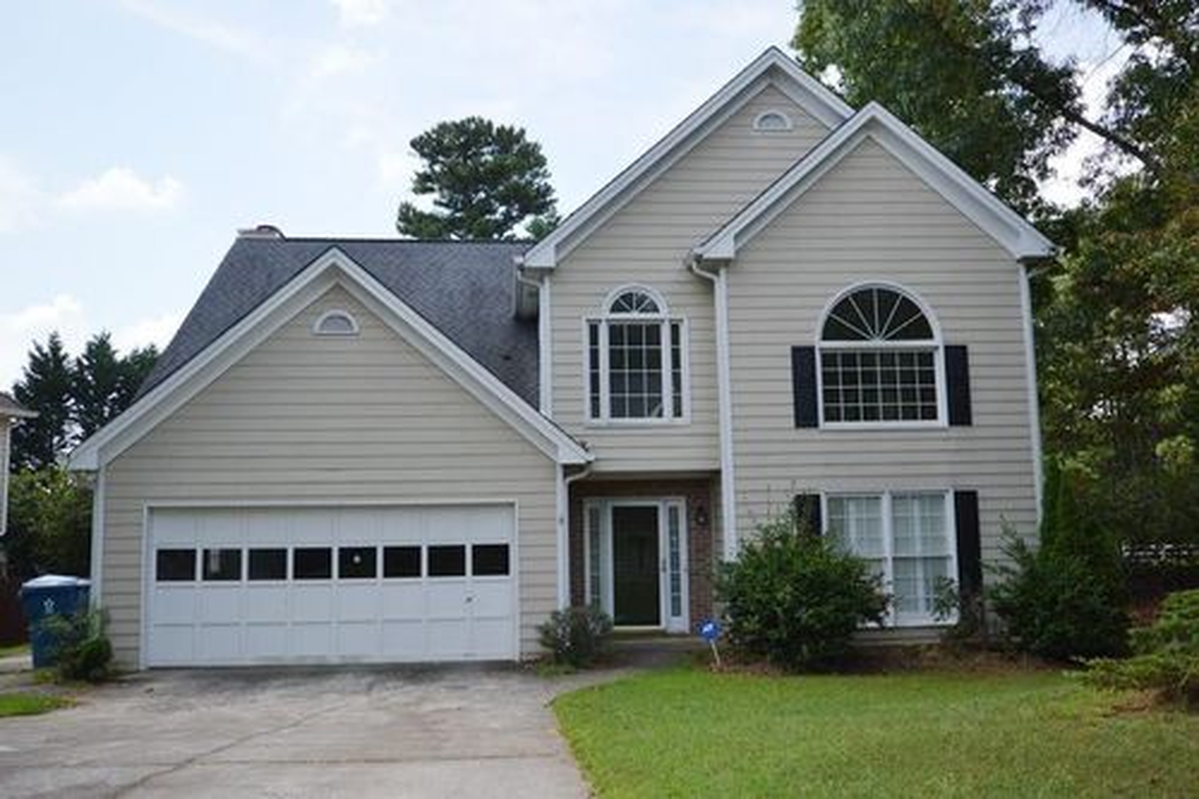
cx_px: 600
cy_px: 400
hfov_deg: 57.2
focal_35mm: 33
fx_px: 1099
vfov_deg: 39.9
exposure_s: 1/2000
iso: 800
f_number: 6.3
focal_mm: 22
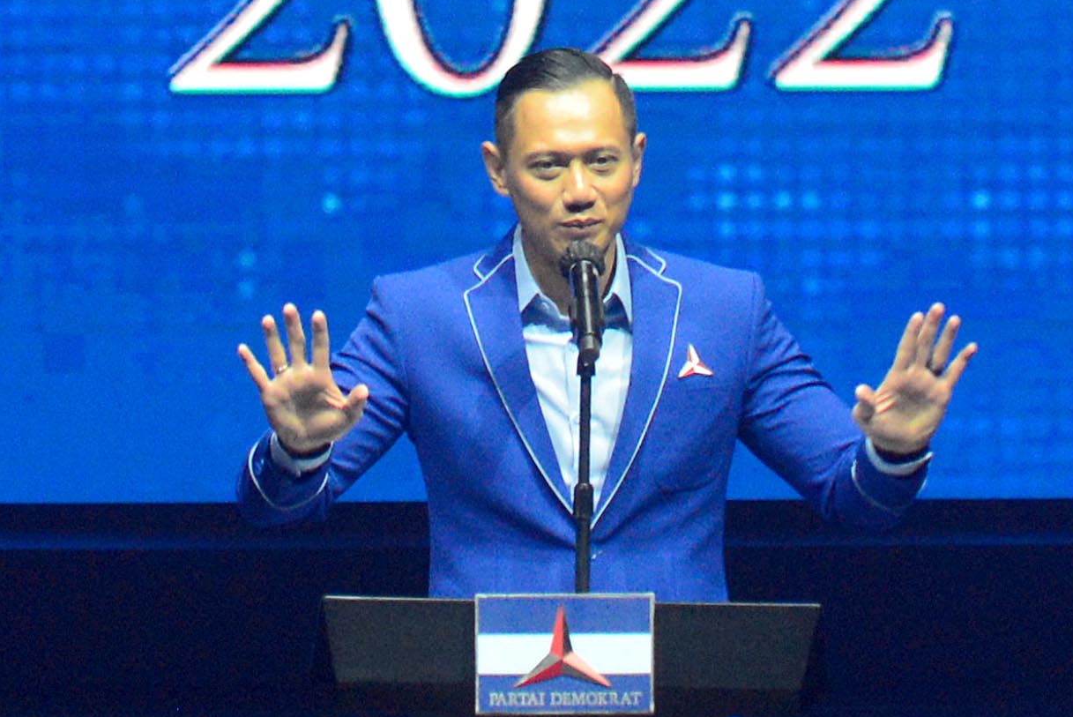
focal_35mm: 766
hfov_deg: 2.7
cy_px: -289
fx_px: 22844
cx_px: 479
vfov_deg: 1.8
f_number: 6.3
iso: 2500
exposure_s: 1/160
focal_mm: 155
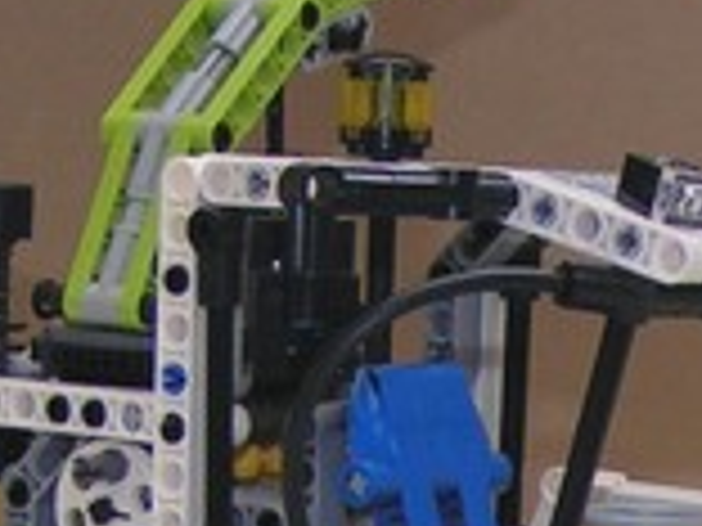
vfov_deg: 9.2
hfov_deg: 12.5
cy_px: 800
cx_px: 680
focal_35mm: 156
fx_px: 3164
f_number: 2.8
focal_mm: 5.8
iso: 80
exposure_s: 1/40
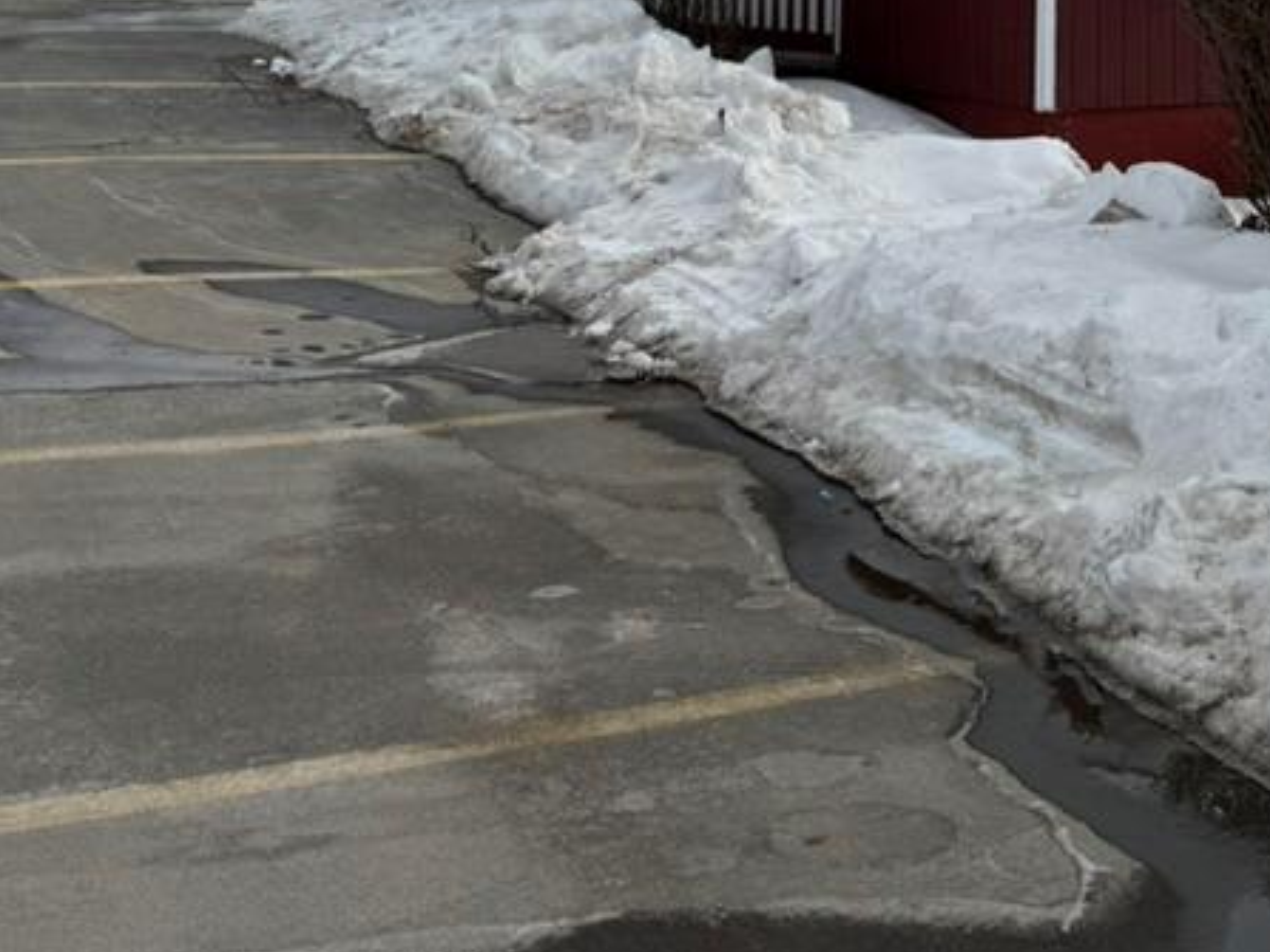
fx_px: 2017
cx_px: 1176
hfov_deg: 32.9
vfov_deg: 24.6
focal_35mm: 55
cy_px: -119
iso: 80
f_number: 1.78
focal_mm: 6.76
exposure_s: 1/10417
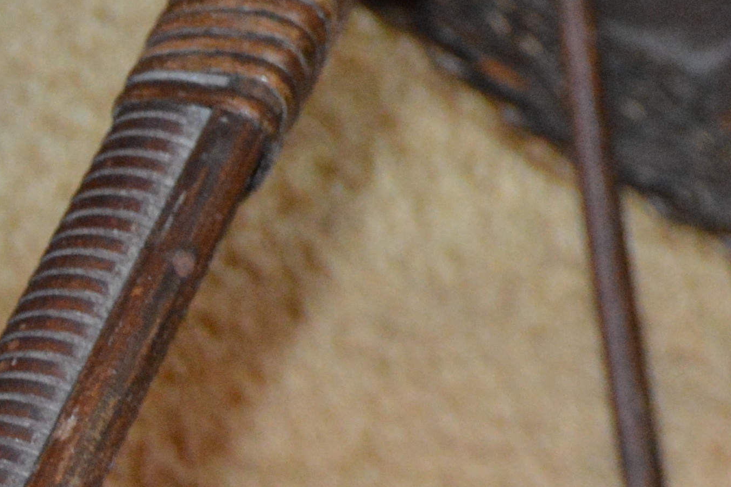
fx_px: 4345
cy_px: -514
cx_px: 1332
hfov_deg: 9.2
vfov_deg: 6.2
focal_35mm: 214
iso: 3200
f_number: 4.5
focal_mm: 32
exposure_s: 1/60
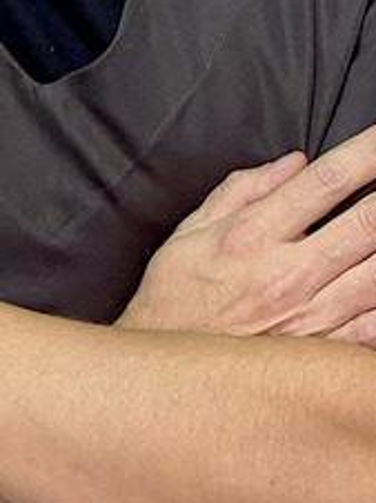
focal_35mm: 116
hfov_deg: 12.5
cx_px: -49
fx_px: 1683
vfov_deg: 15.9
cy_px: -198
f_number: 1.8
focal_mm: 4.25
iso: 100
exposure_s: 1/60
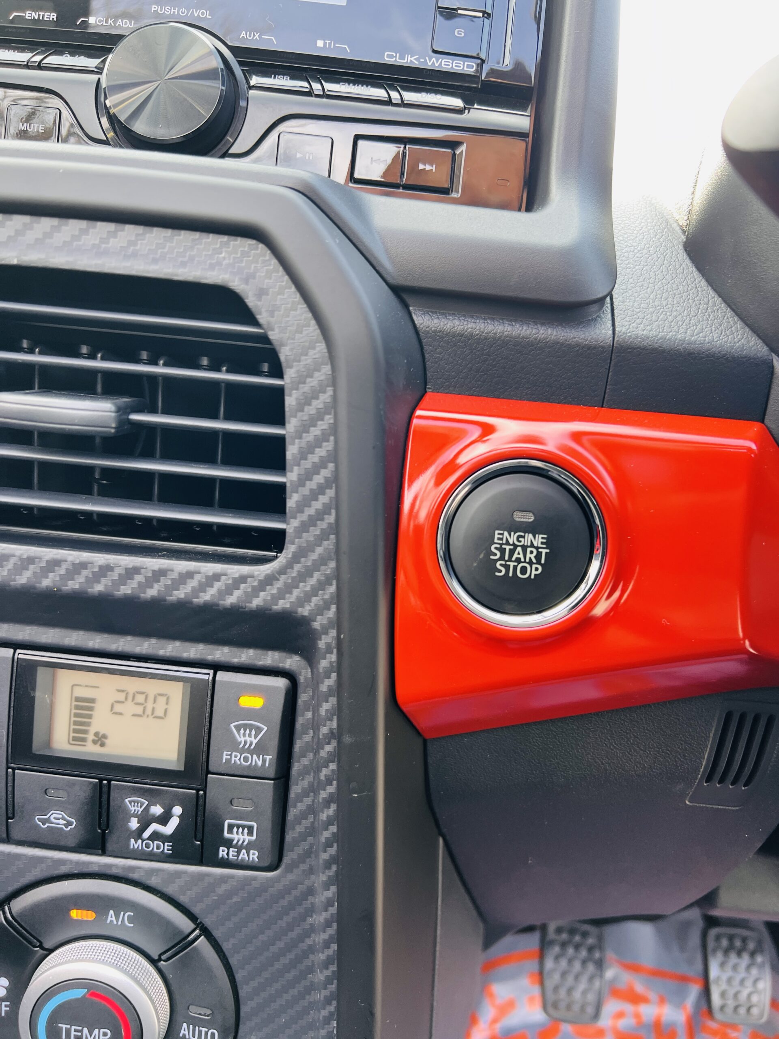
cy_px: 520
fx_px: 780
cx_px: 390
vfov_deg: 67.3
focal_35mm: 26
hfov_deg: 53.1
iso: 80
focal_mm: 5.7
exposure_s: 1/121
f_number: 1.5
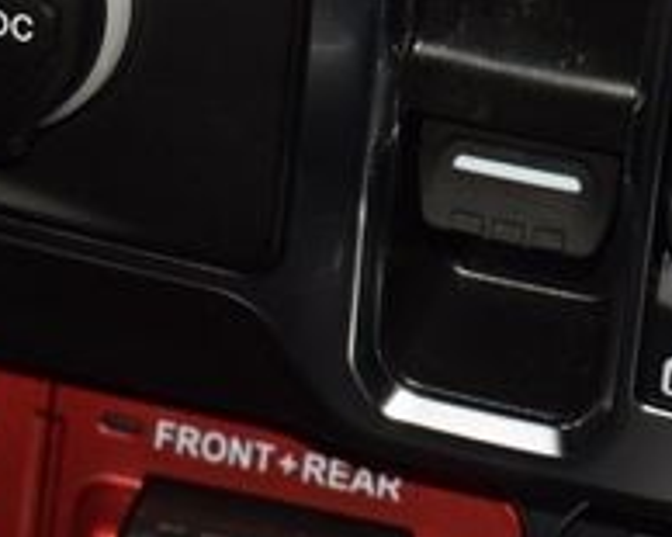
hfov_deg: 5.9
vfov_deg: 4.7
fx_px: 6480
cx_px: -270
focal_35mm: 326
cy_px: 674
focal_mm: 70
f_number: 8
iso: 100
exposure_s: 1/125
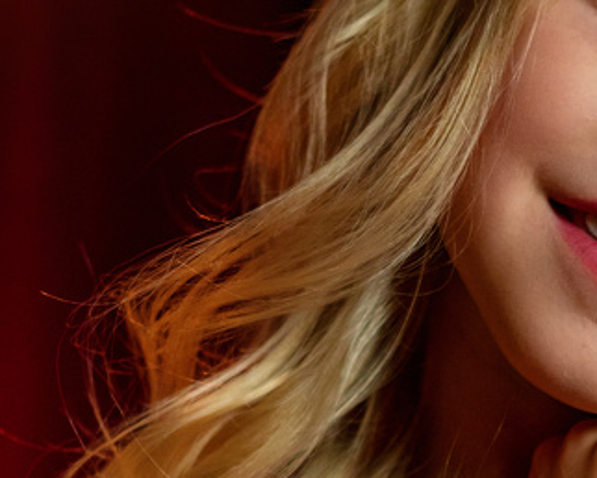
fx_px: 3607
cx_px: 741
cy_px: 711
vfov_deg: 7.5
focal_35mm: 204
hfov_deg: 9.3
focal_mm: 50
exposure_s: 1/200
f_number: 2.2
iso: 320
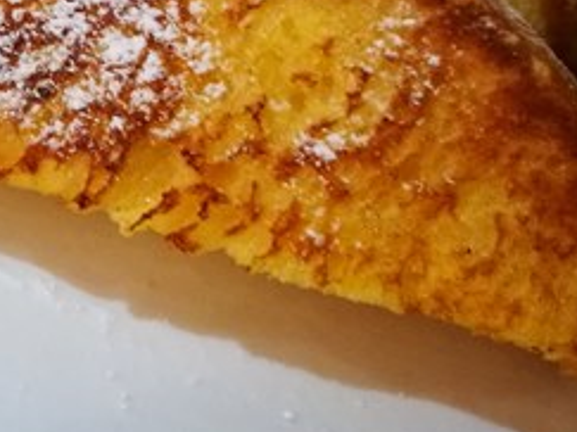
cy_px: -147
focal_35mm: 80
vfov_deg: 17.2
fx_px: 1333
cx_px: -114
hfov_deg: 22.5
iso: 500
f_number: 4
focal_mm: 4.5
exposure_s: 1/24
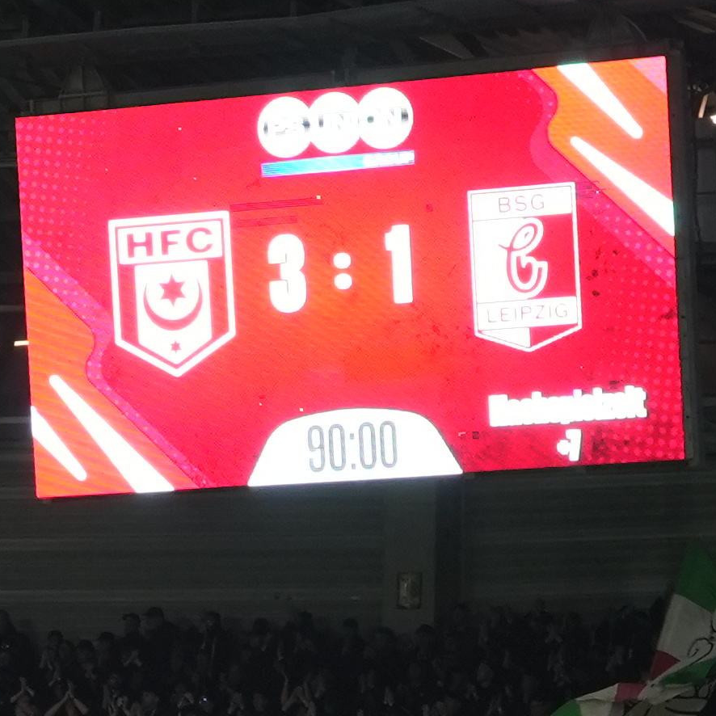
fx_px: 7863
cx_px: -51
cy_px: 897
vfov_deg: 5.2
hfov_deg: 5.2
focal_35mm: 336
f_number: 4.5
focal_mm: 51
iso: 1000
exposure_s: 1/160
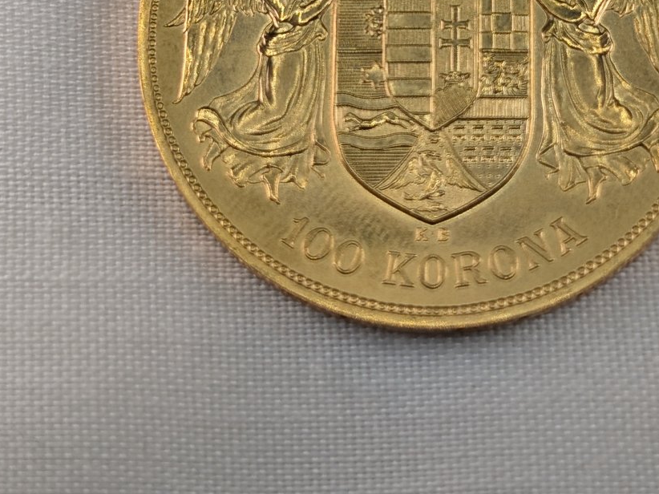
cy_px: 51
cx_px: 415
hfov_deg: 21.7
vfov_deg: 16.2
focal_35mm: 90
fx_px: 1713
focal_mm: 6.9
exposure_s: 1/884
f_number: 1.68
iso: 20
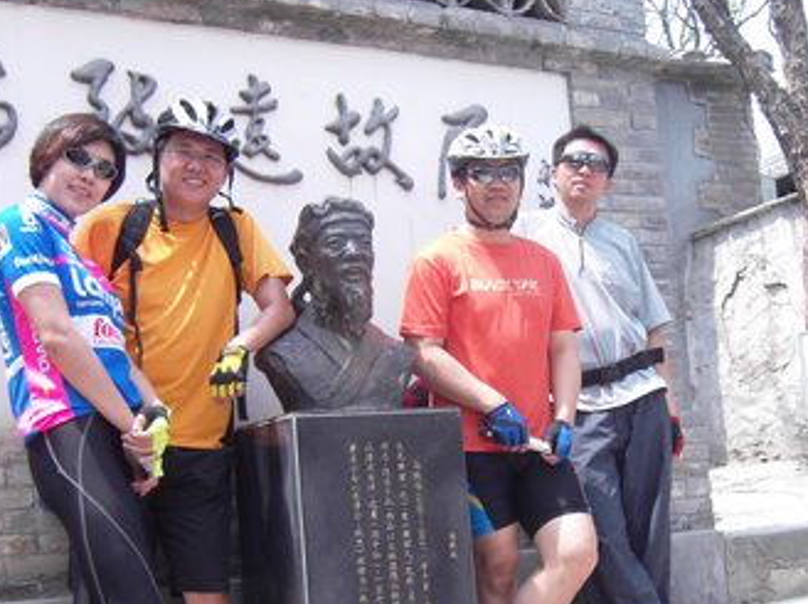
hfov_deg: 40.5
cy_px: 431
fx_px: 1095
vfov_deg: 30.4
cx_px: 426
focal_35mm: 47
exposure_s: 1/400
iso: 80
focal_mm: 6
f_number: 2.8
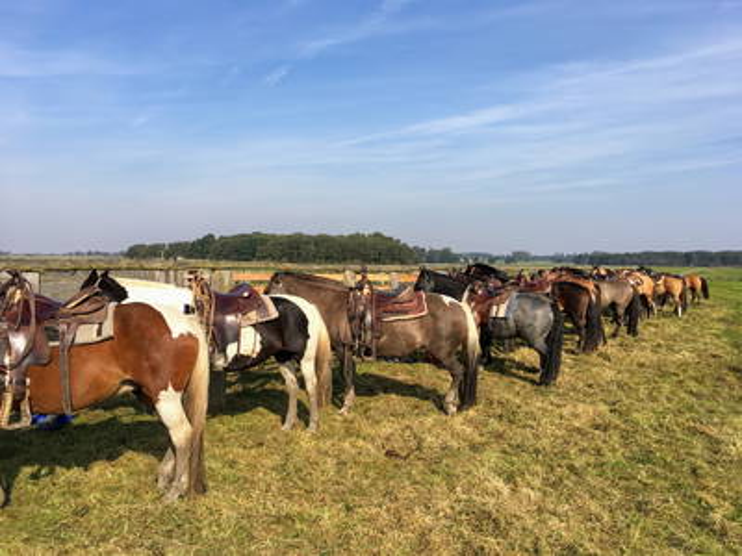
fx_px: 622
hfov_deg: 61.7
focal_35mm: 29
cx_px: 371
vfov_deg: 48.2
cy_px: 278
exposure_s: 1/1479
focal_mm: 4.15
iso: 25
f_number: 2.2
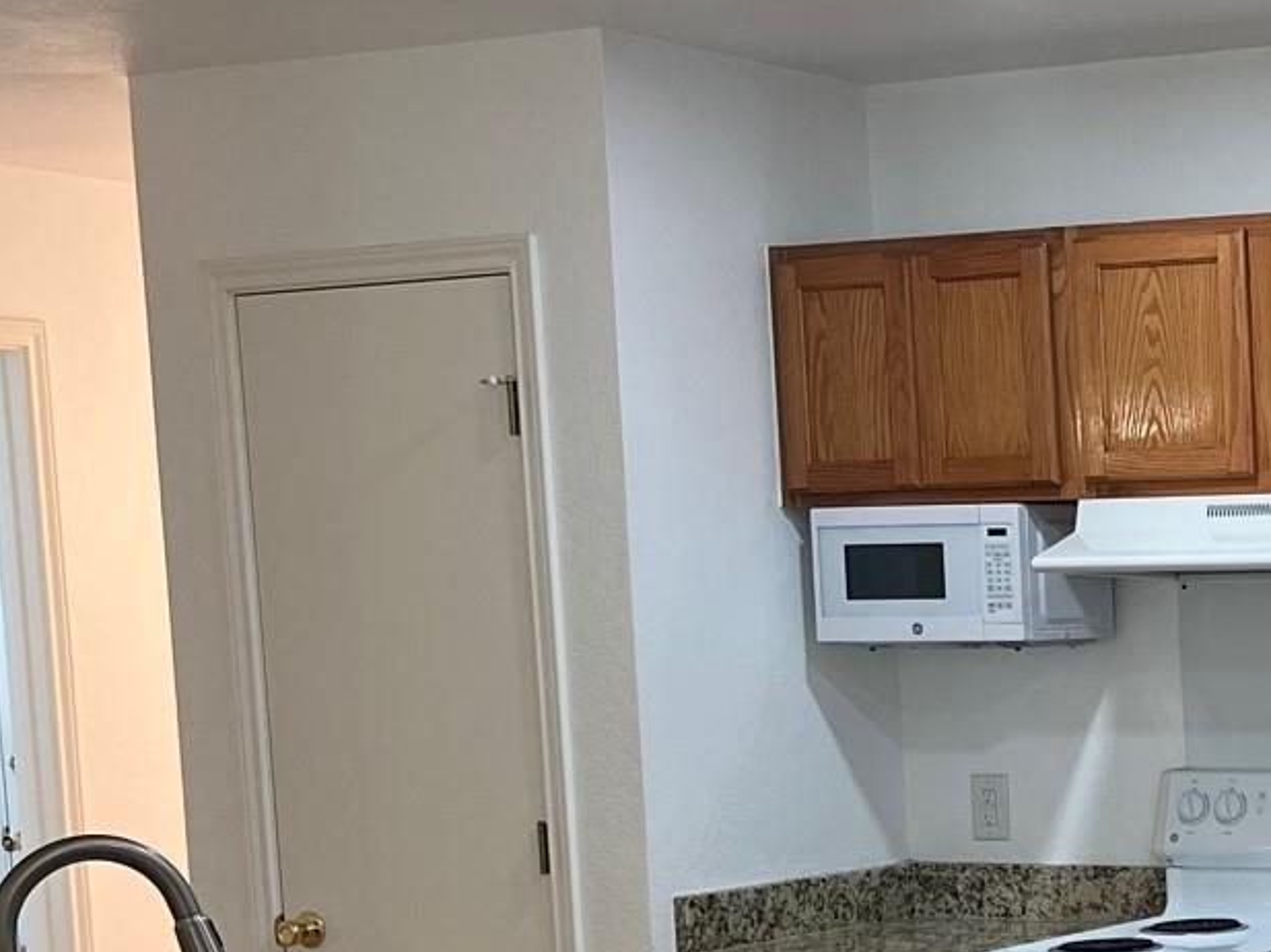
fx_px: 3119
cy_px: 944
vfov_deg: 17.0
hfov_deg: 20.8
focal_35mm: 85
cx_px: 1677
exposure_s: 1/120
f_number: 1.5
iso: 100
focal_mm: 5.7
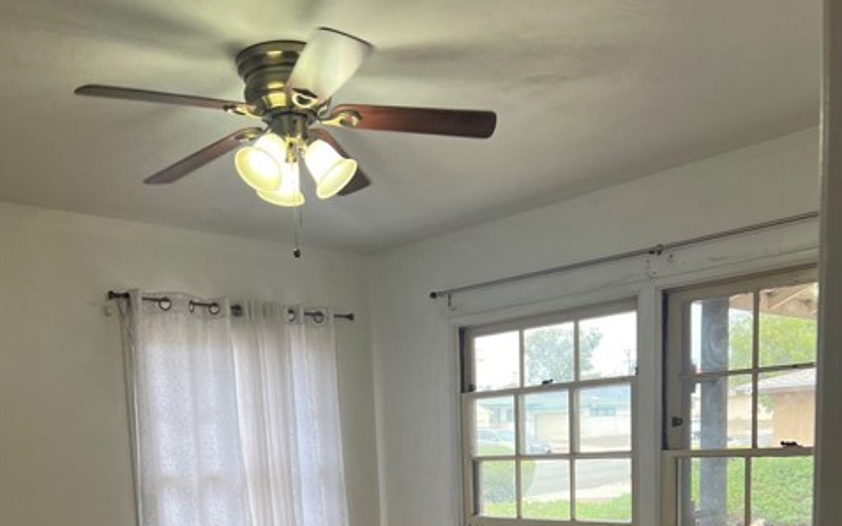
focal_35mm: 37
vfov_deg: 31.3
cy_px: 551
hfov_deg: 52.8
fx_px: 849
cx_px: 420
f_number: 1.5
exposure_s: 1/120
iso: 100
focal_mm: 5.7
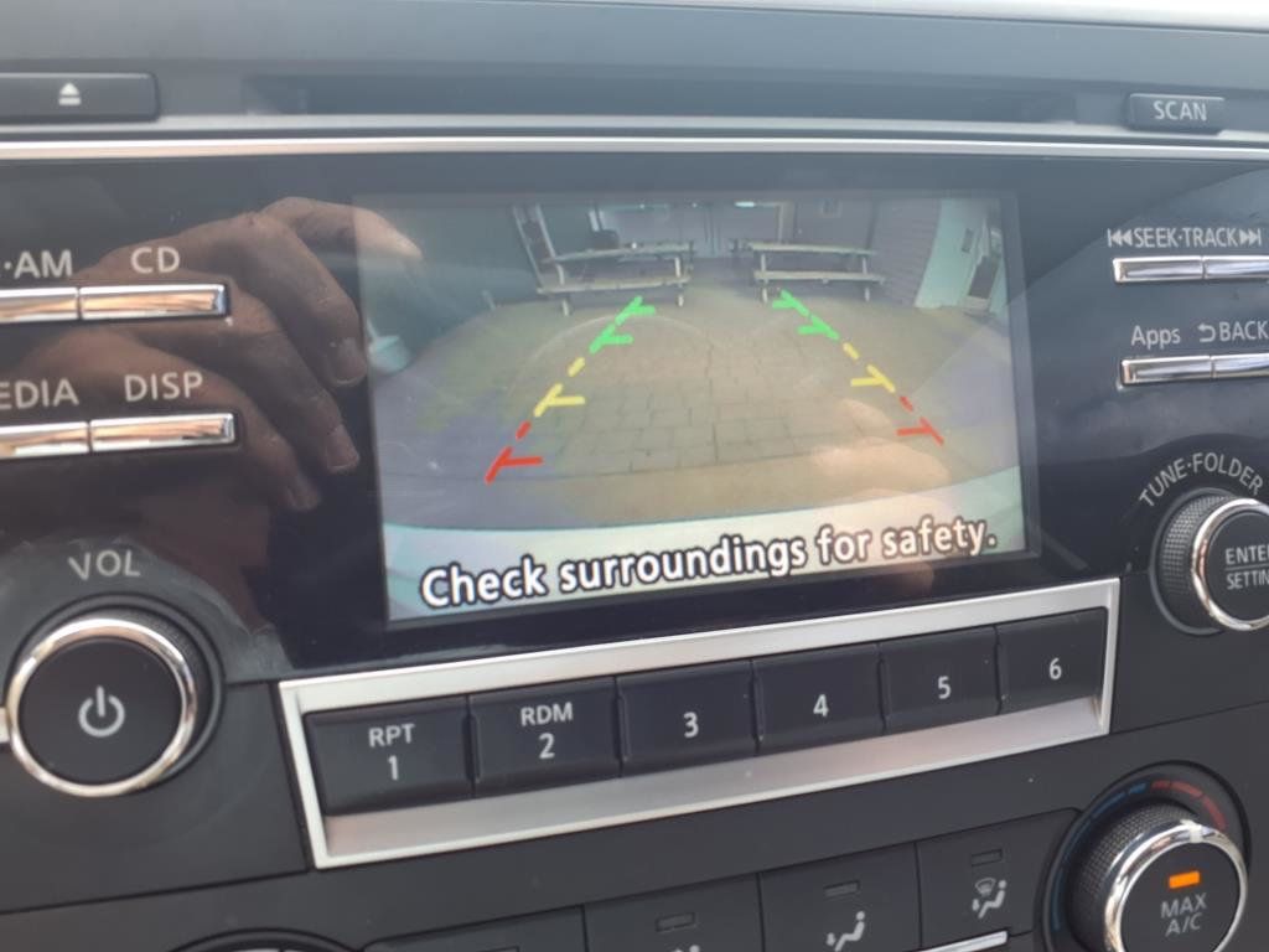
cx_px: 634
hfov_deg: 65.3
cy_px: 476
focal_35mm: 27
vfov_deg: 51.4
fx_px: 990
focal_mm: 3.58
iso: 64
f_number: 1.9
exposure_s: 1/60.2
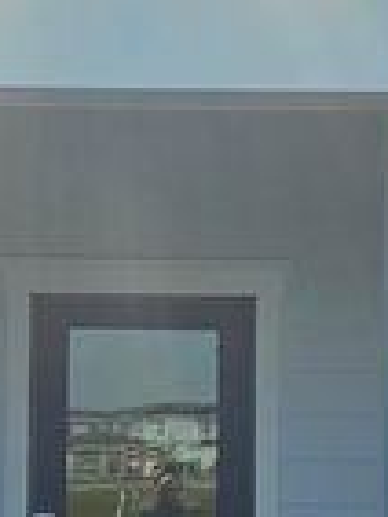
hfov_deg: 13.6
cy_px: 398
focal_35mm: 109
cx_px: 179
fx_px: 1627
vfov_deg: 17.9
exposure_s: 1/1129
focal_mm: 6.3
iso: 10
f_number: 1.7
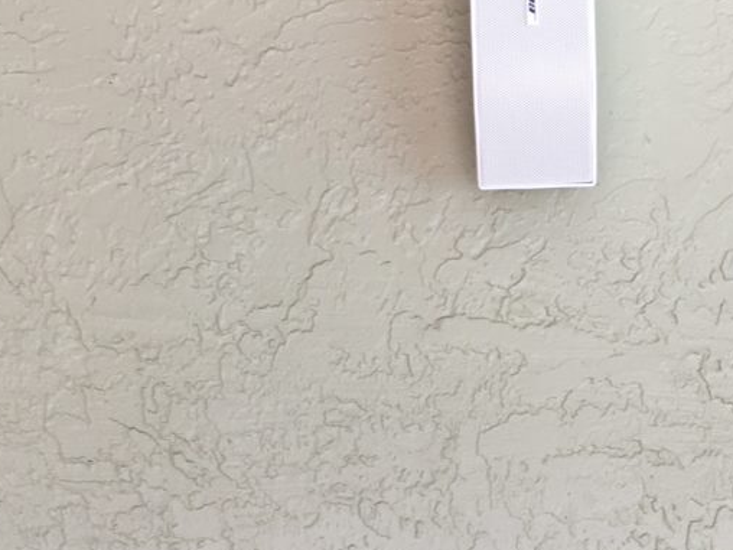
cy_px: 537
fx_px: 1546
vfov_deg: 19.6
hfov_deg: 26.4
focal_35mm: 73
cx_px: 532
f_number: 2.2
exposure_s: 1/120
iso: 25
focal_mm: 4.15
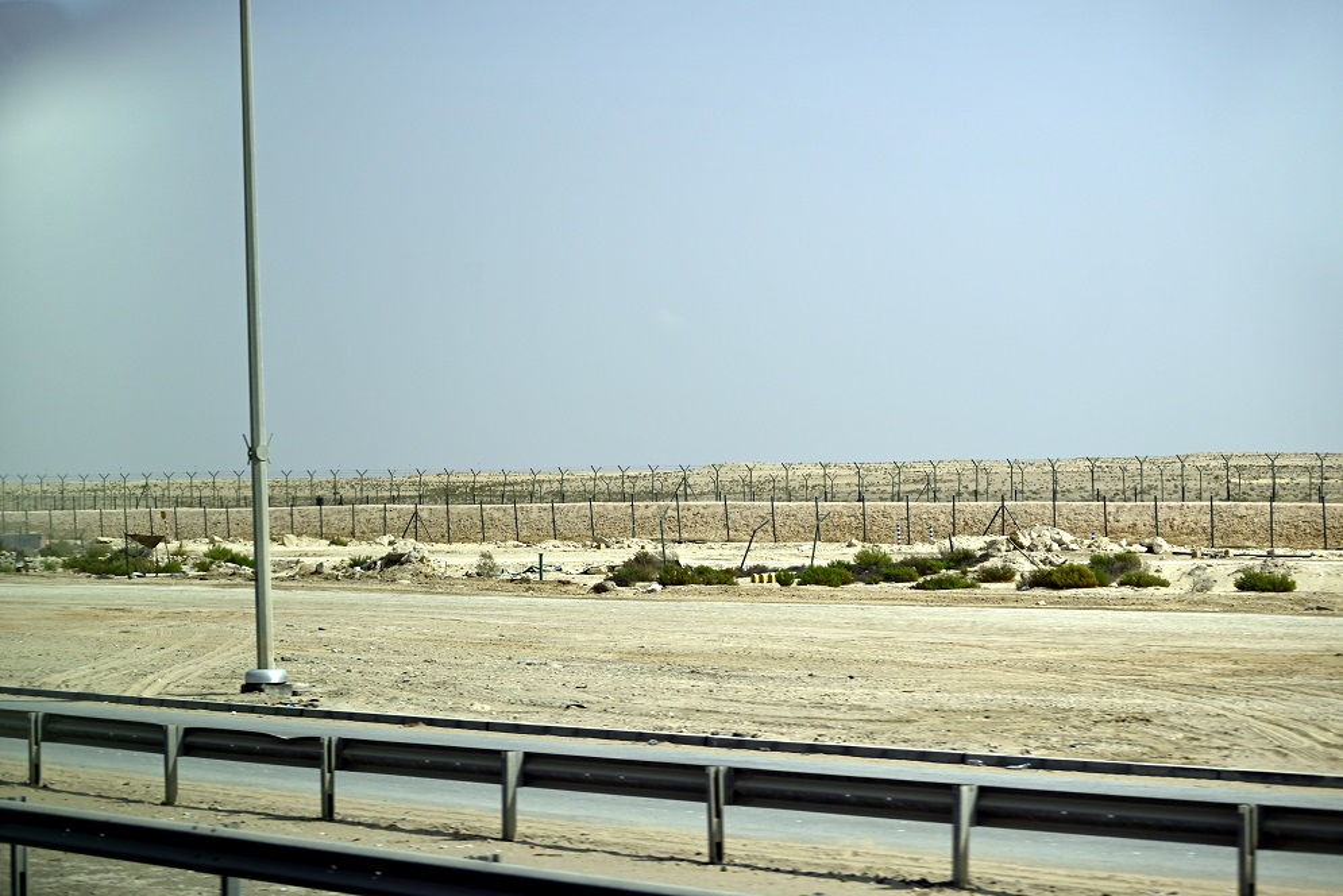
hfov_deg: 25.4
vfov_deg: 17.1
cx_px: 672
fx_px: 2985
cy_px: 448
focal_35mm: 80
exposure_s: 1/500
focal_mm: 80
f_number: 4.5
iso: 220
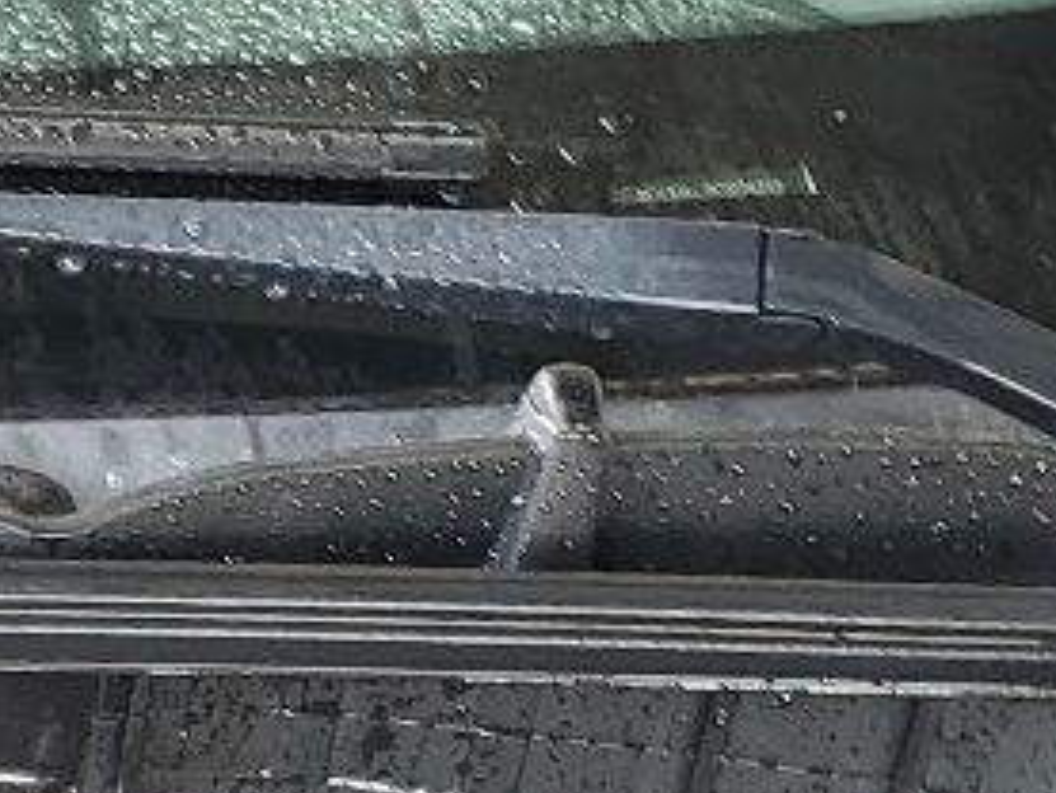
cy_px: 1979
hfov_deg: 12.3
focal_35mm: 150
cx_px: -713
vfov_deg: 8.9
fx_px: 4578
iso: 50
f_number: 1.5
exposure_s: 1/60.2
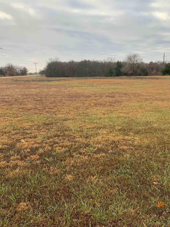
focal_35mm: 39
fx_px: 255
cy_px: 114
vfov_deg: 47.9
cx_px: 99
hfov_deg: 36.7
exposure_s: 1/188
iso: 16
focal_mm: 3
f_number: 1.8
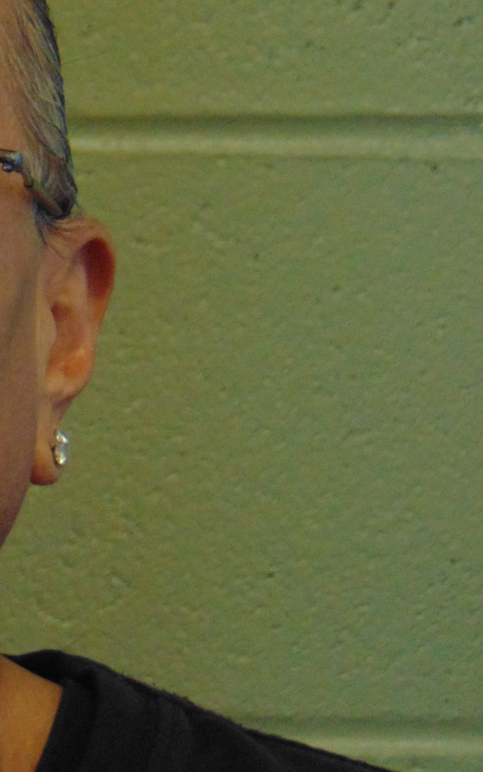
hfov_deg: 4.8
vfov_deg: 7.7
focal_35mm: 274
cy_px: 245
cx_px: -178
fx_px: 5770
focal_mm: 23.9
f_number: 4
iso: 400
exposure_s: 1/25
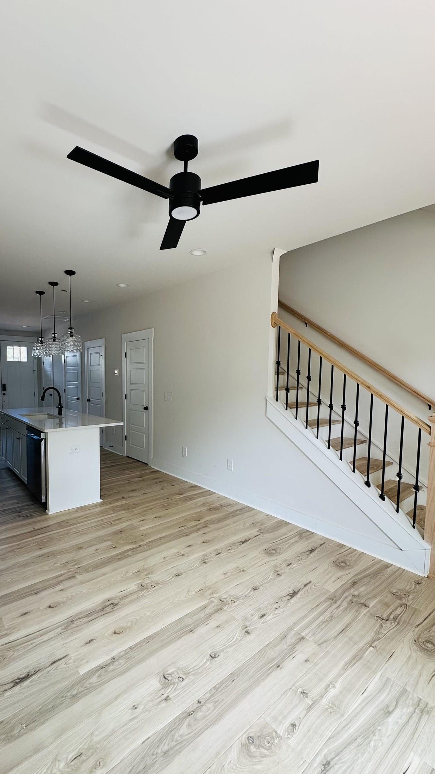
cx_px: 144
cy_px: 399
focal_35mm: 16
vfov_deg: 99.3
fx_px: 328
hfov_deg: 65.3
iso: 80
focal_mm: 2.22
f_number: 2.2
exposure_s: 1/99
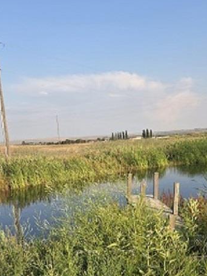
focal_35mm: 43
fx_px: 343
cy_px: 222
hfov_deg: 33.5
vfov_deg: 41.9
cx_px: 85
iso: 80
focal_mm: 5.4
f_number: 1.8
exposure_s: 1/2953
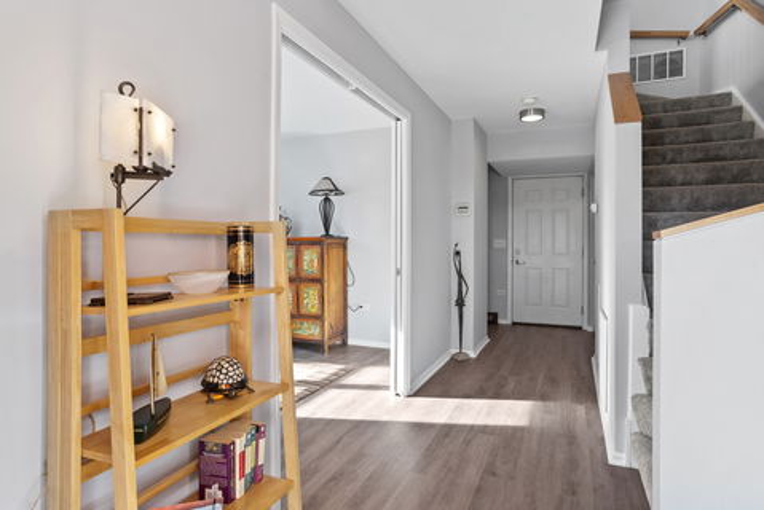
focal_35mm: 20
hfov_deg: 83.9
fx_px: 425
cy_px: 255
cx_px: 382
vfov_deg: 62.0
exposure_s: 1/13
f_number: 8
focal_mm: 20
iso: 500
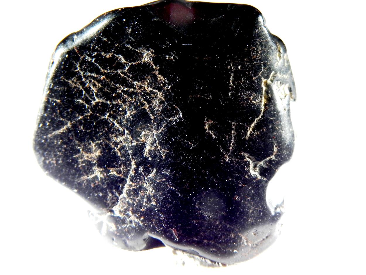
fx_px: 1005
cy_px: 138
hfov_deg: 20.6
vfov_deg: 15.6
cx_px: 183
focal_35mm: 95
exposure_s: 1/24.6
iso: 255
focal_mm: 16.9
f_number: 4
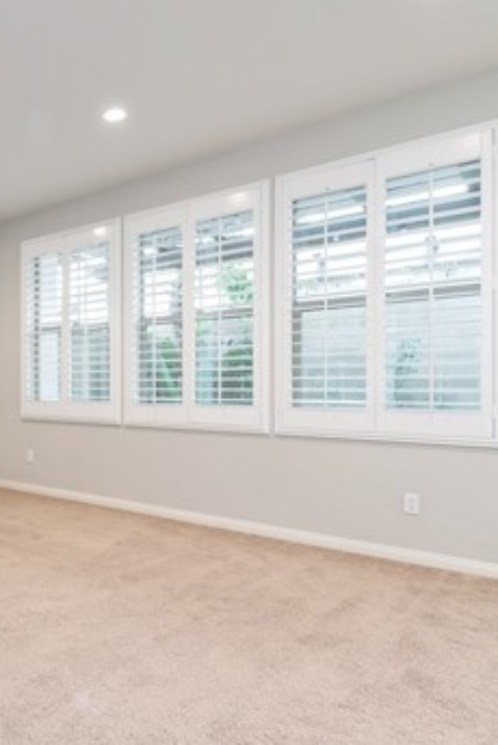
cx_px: 6
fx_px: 538
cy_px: 383
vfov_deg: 69.3
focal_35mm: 26
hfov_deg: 43.1
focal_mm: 14
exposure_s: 1/60
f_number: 4
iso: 320
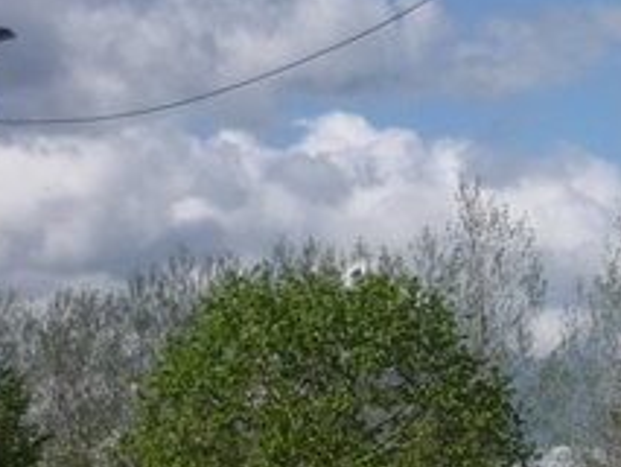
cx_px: 1332
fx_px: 3321
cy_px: 747
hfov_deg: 9.8
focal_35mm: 185
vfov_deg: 7.8
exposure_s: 1/250
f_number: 9
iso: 100
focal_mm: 6.8
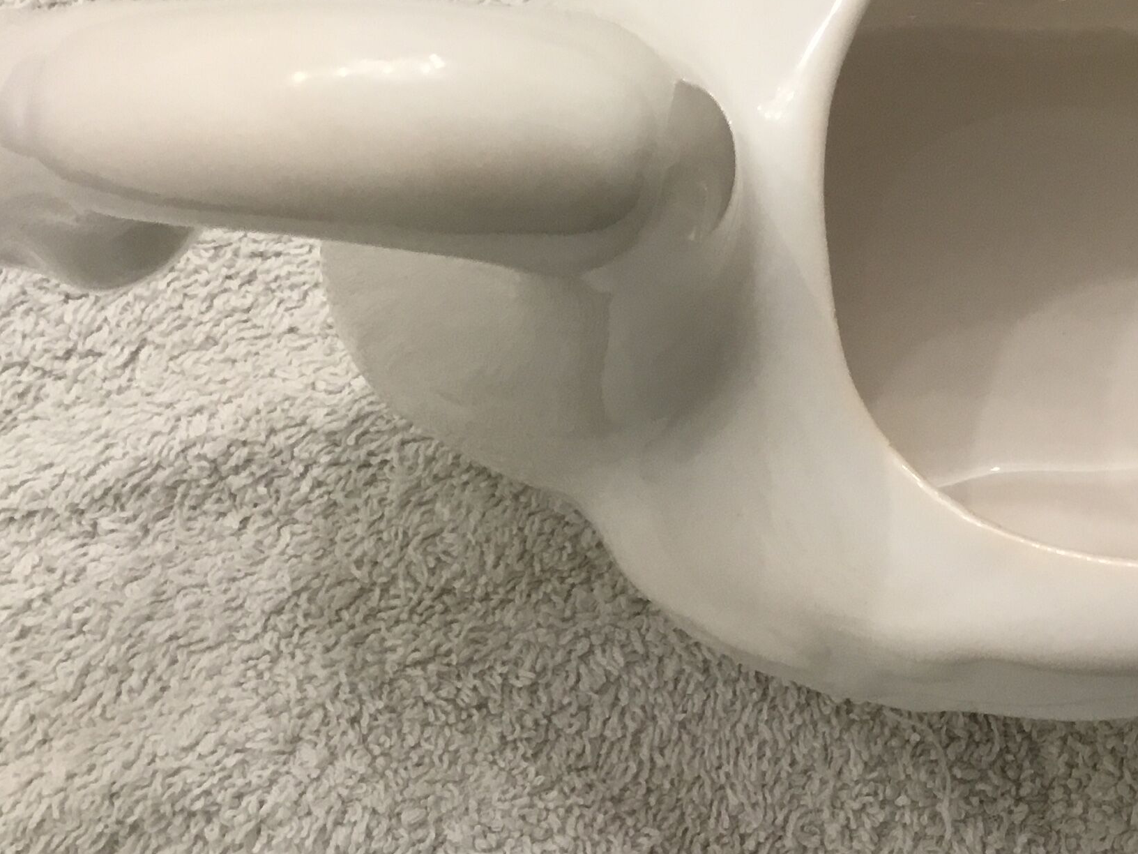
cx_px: 881
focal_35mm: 62
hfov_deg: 30.6
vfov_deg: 23.3
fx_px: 2038
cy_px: 158
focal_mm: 3.3
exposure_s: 1/33
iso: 80
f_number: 2.4
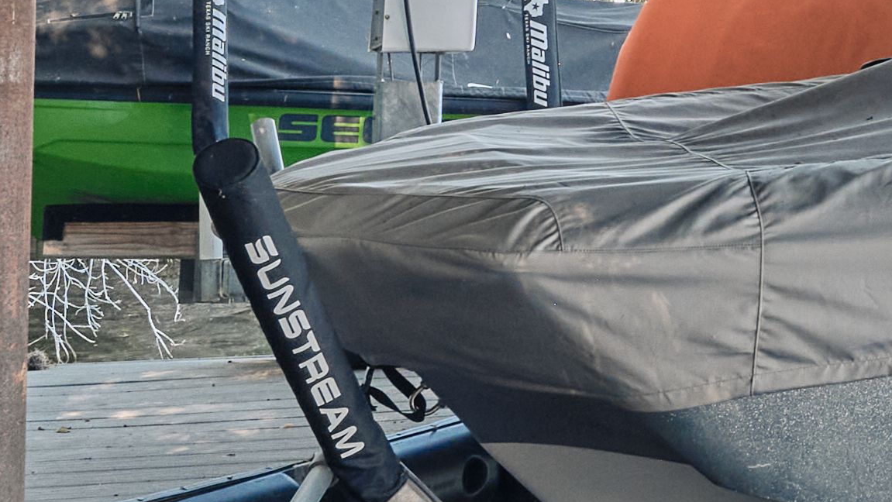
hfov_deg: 15.6
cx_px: 1497
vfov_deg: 9.7
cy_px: -192
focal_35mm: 122
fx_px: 2886
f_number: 13
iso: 160
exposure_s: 1/5
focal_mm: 20
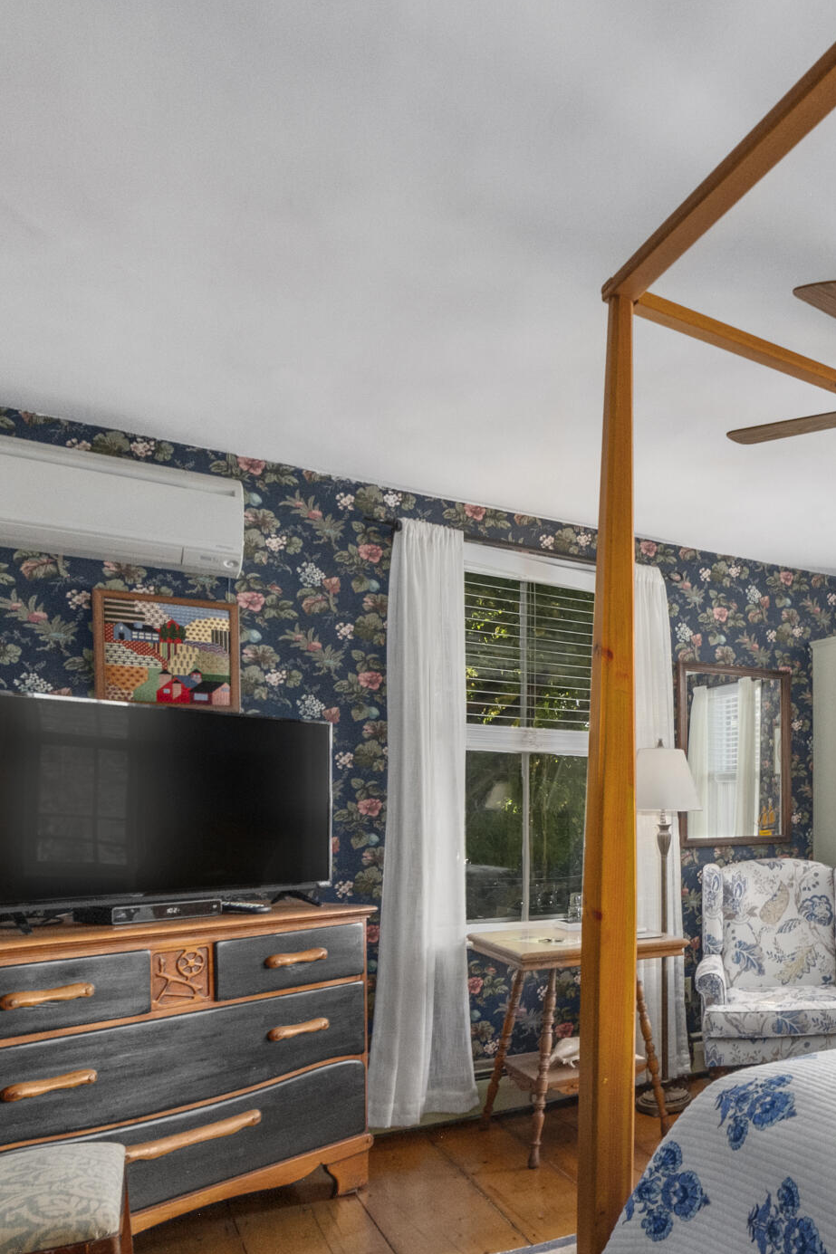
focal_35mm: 26
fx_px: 906
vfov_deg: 68.0
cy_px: 806
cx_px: 938
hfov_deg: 39.6
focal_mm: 8
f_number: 8
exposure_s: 1/10
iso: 400
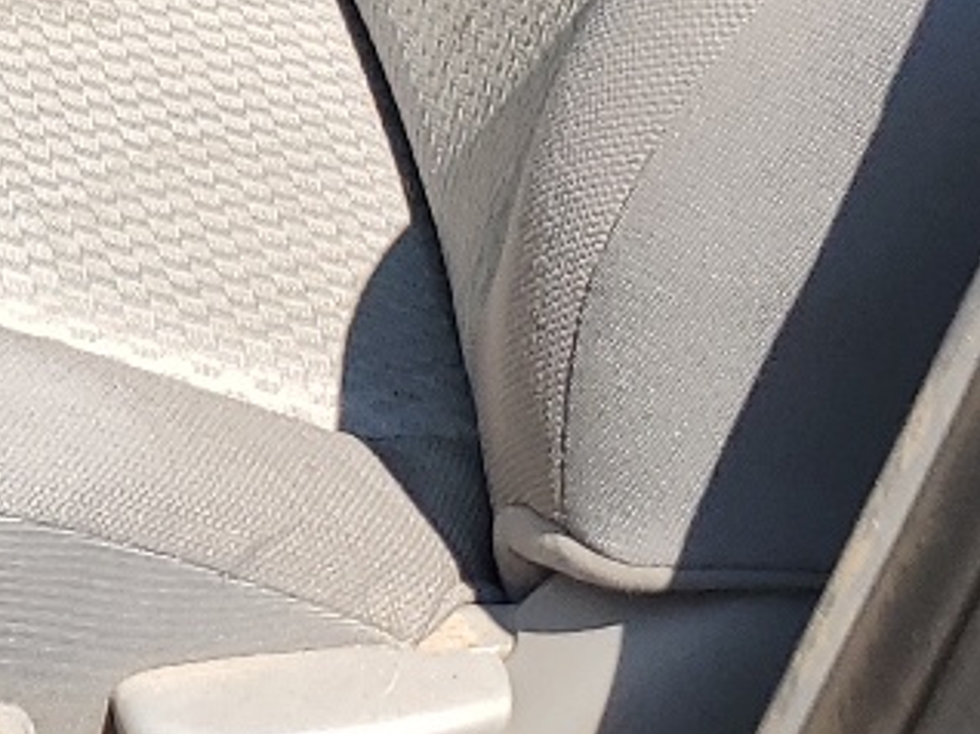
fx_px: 3706
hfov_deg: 13.6
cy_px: -836
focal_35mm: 131
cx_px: -727
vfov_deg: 10.2
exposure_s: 1/1111
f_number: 1.5
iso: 50
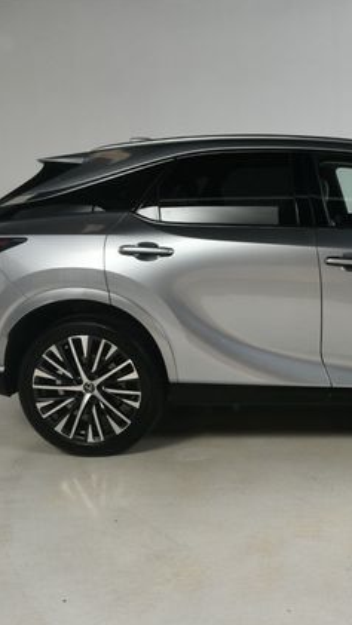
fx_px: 713
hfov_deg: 26.0
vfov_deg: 47.3
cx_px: 367
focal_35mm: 43
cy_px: 313
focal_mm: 18
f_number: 14
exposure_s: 1/160
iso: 100
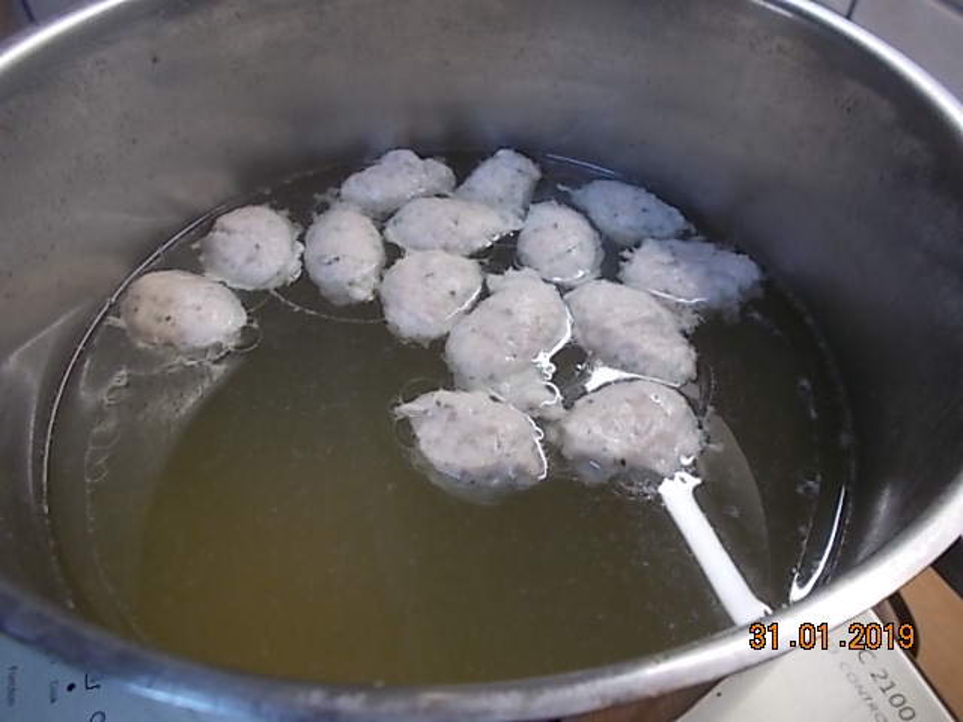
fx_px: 723
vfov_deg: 53.1
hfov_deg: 67.3
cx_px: 482
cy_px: 361
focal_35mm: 26
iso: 100
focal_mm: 4.6
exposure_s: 1/25
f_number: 3.2
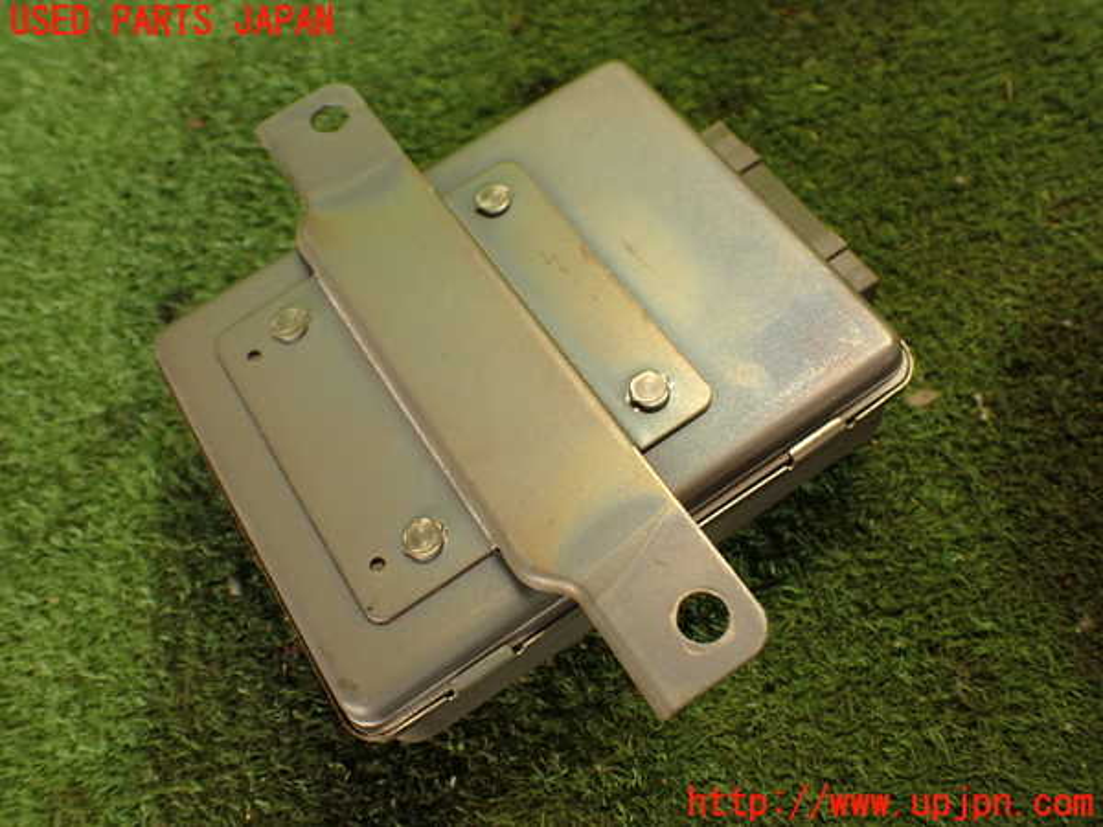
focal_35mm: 32
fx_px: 1020
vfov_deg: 44.2
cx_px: 552
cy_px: 414
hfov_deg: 56.8
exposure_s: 1/30
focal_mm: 5.79
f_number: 2.4
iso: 200
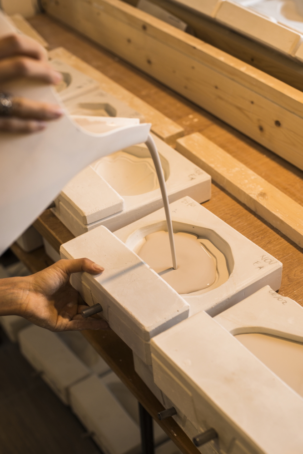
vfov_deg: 39.6
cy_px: 227
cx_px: 152
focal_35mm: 50
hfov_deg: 27.0
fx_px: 631
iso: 400
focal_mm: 50
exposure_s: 1/125
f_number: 4
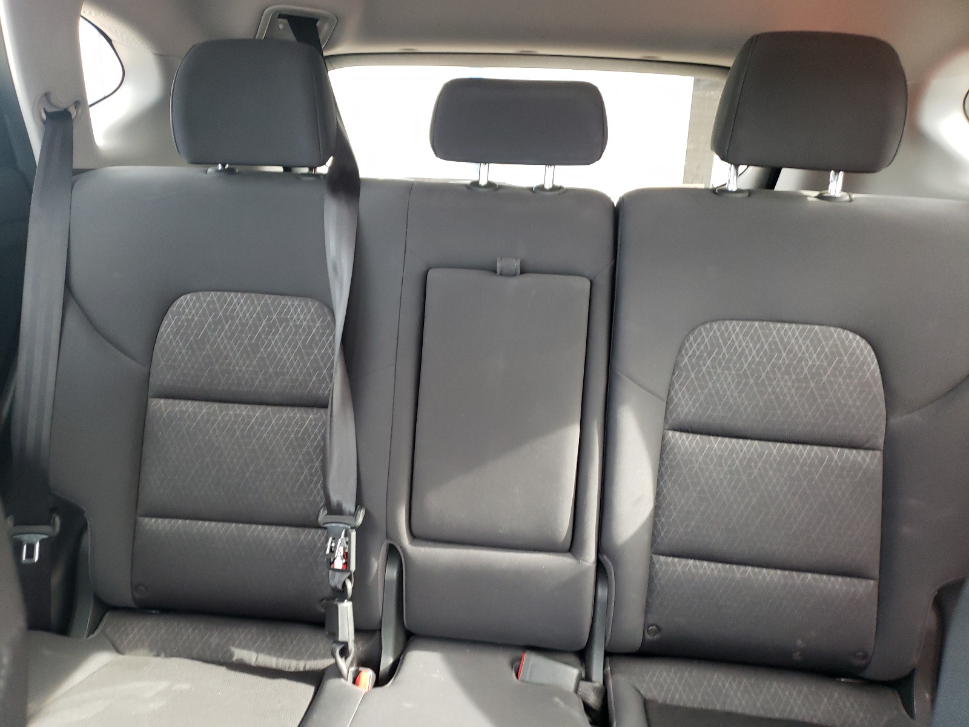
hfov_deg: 67.3
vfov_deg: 53.1
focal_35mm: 26
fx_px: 728
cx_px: 484
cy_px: 364
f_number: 1.5
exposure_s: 1/60.2
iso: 197
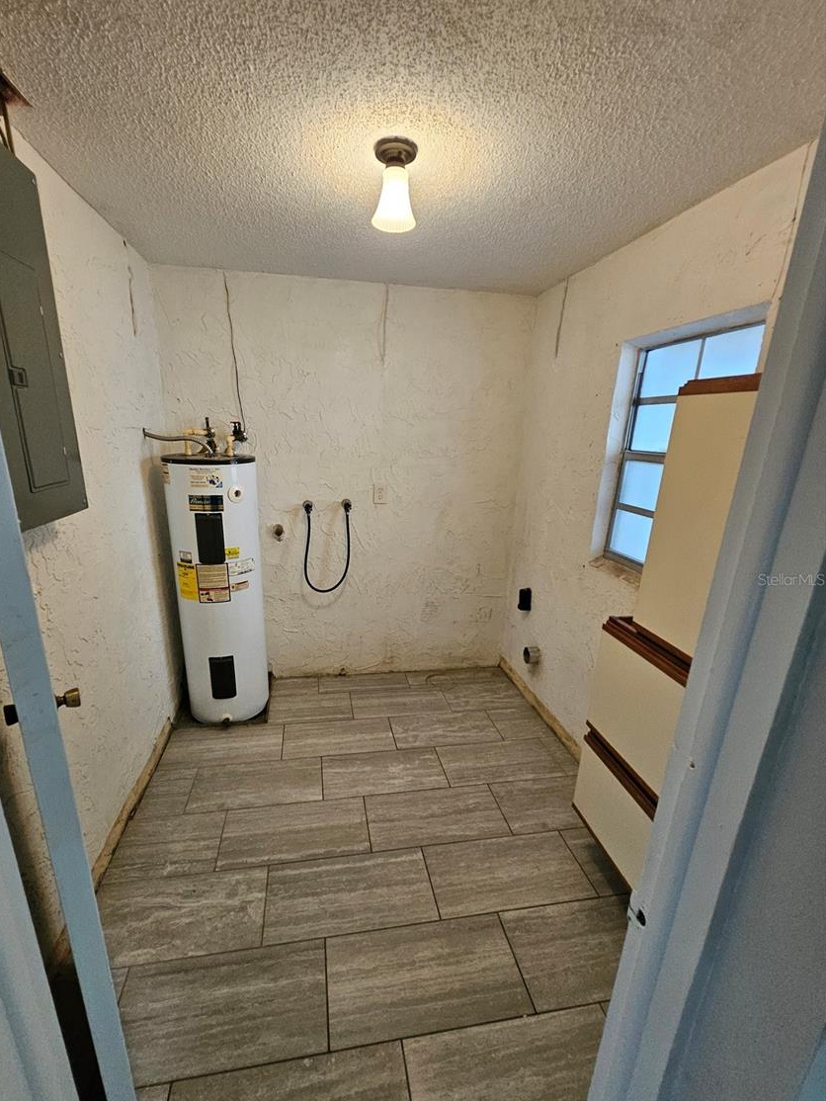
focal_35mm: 14
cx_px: 383
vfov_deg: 102.0
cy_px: 579
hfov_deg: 85.6
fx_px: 445
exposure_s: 1/60
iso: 320
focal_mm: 1.74
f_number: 2.2
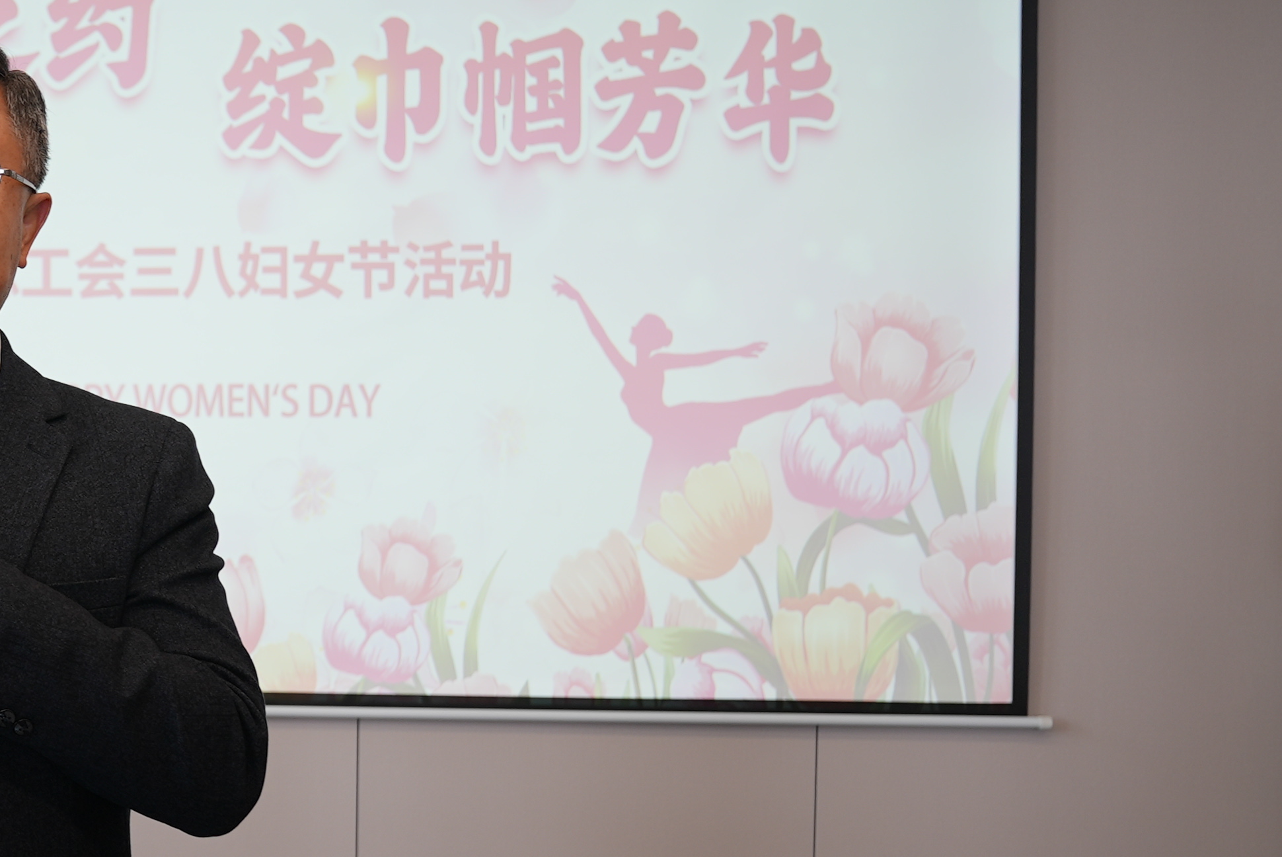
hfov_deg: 30.9
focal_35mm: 59
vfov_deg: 23.0
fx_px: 2102
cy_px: 460
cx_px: -58
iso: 160
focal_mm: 27
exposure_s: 1/60
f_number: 4
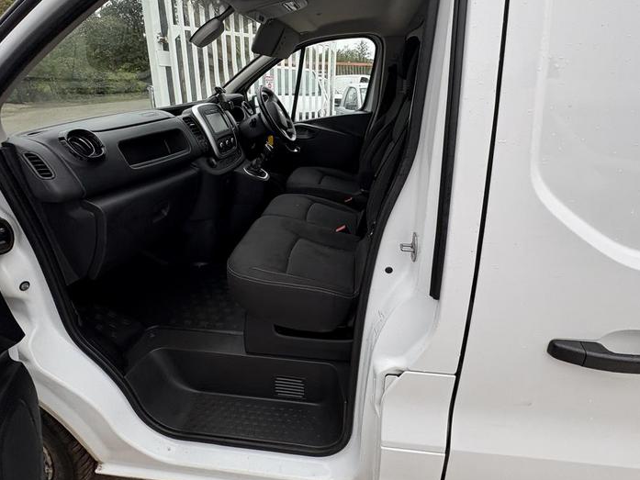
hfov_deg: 87.7
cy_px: 190
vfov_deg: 70.8
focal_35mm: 18
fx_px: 333
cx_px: 322
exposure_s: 1/174
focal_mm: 2.22
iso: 40
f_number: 2.2
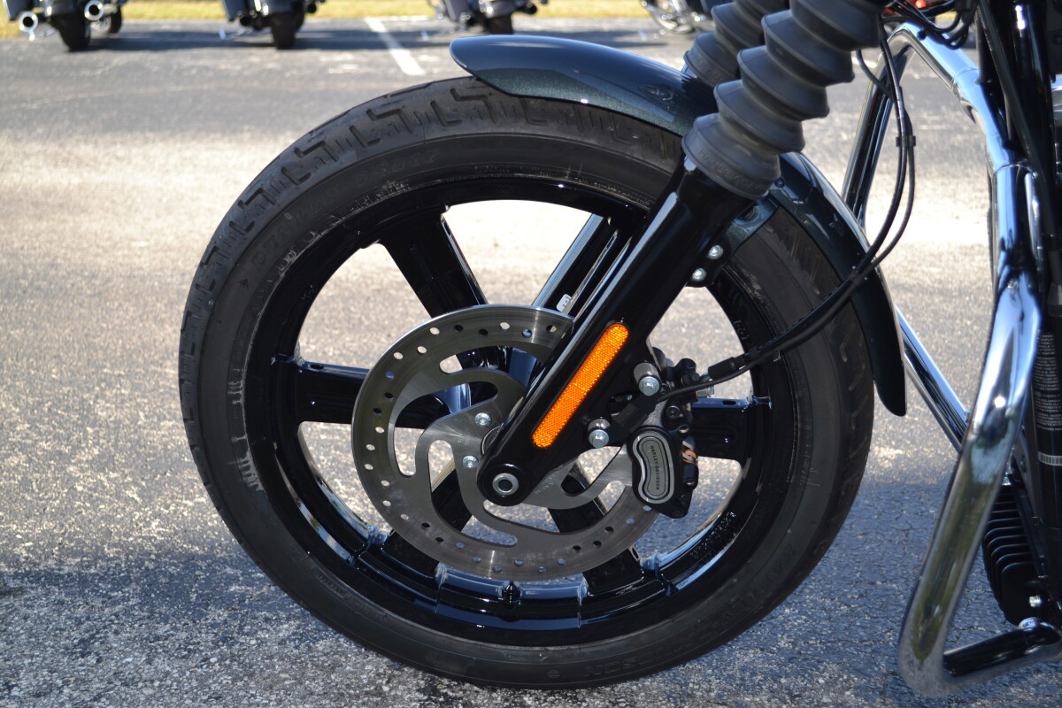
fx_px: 1504
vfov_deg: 26.5
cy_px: 354
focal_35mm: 51
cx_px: 531
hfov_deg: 38.9
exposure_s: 1/125
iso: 100
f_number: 5
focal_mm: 34
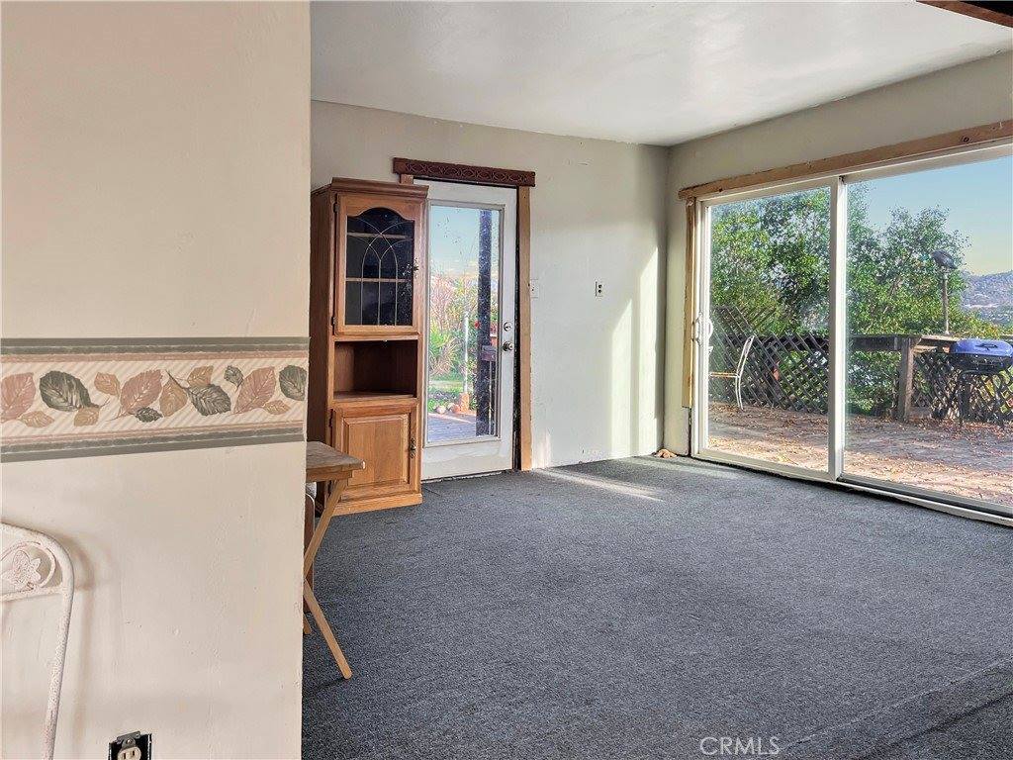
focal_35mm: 26
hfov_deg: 67.3
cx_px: 506
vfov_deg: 53.1
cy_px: 380
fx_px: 761
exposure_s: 1/159
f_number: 1.5
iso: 40
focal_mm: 5.7
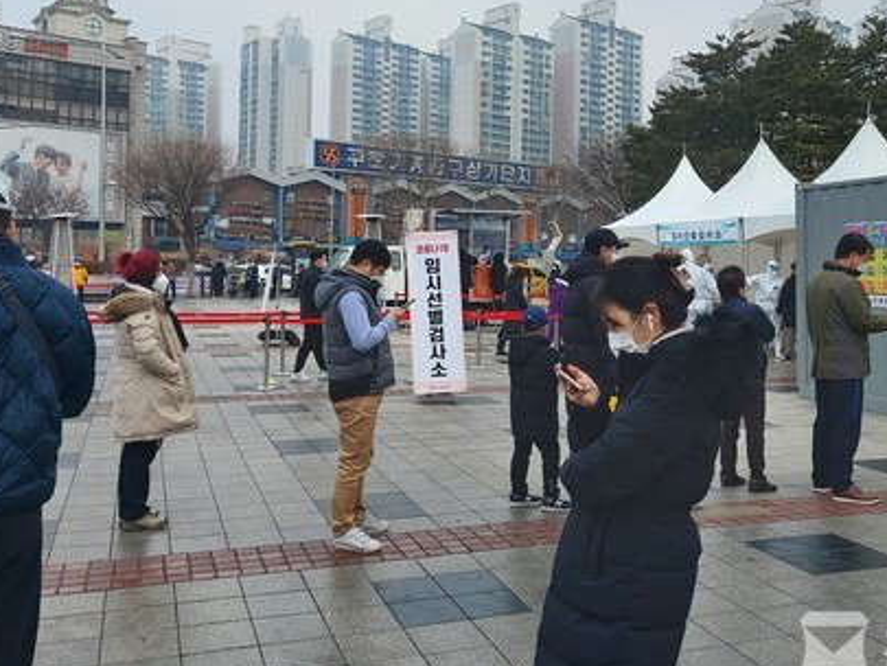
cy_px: 239
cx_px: 466
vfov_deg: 38.4
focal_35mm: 37
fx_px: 948
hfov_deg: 50.1
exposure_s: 1/573
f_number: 2
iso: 50
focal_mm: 4.58
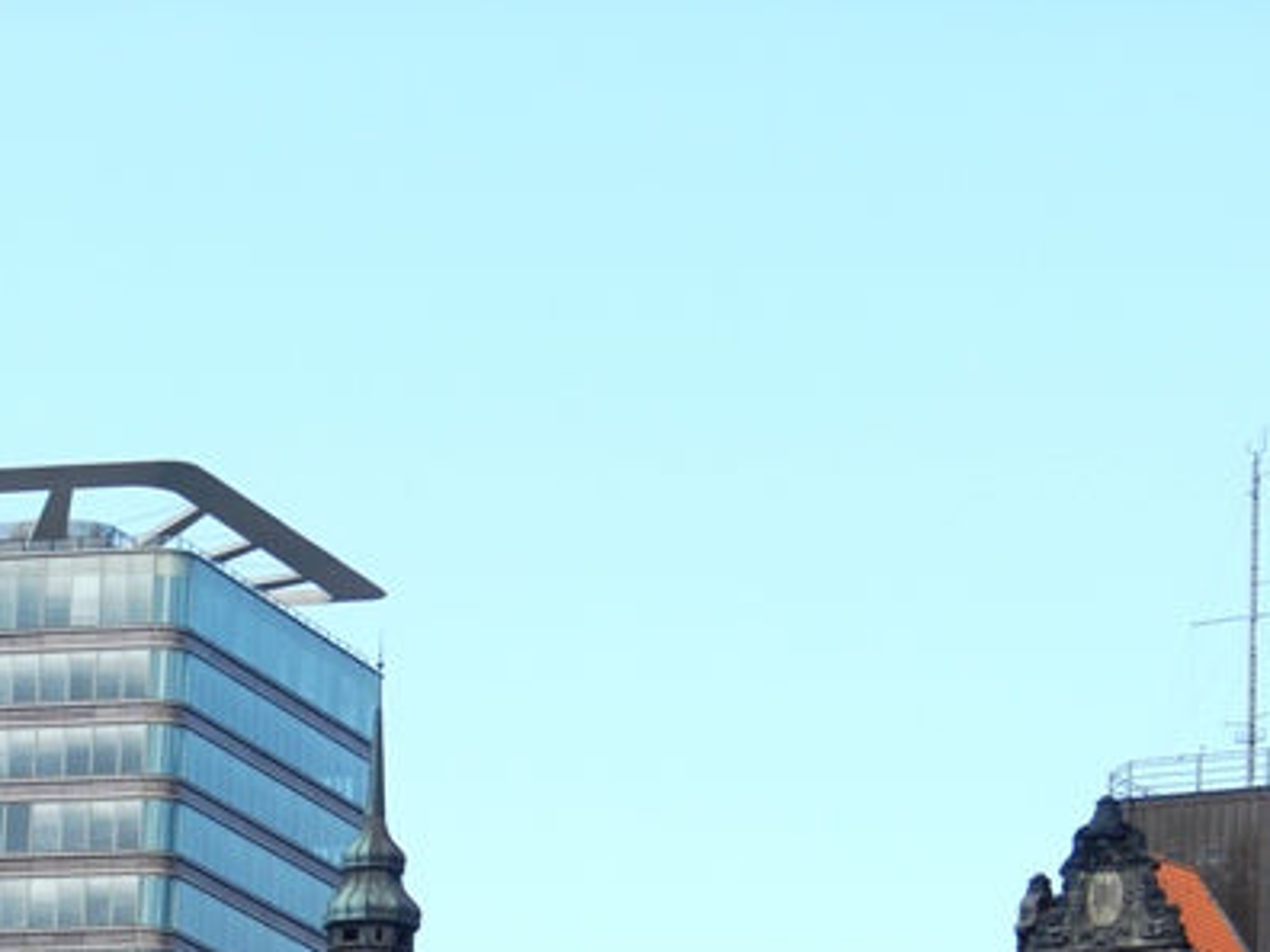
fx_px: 7301
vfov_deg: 7.5
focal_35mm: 199
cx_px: 584
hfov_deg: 9.9
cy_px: 756
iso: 160
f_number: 5.1
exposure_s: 1/640
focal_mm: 22.2
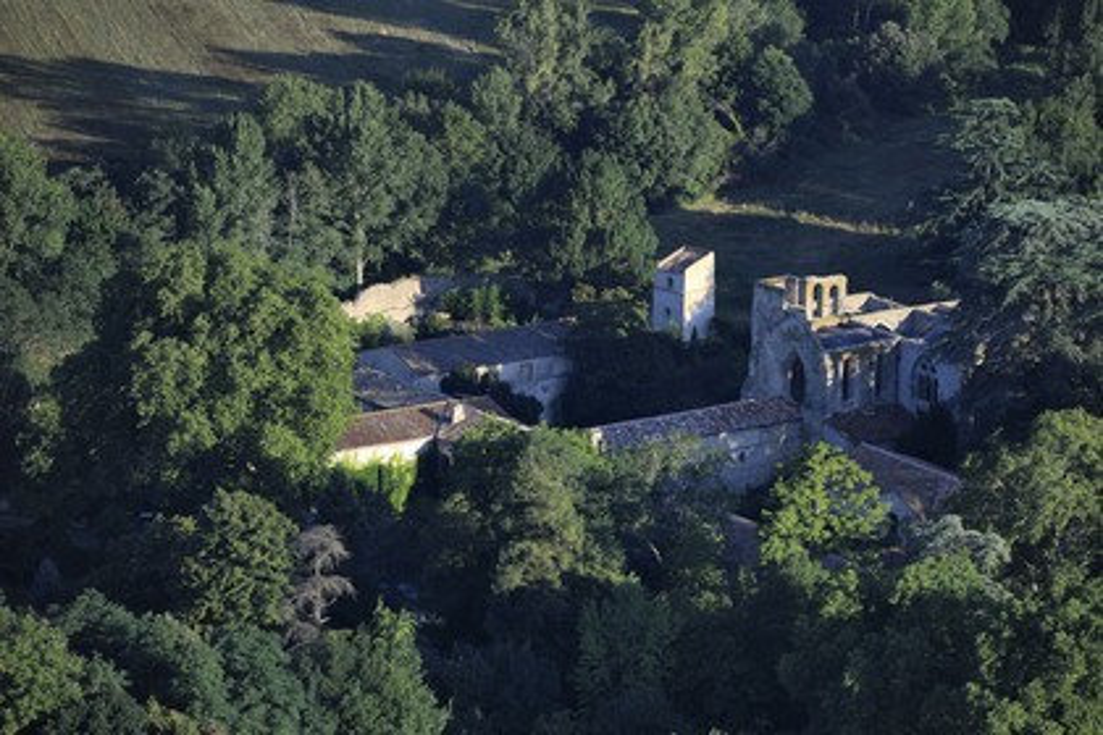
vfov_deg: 6.9
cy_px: 368
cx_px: 552
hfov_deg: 10.3
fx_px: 6127
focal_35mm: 200
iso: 400
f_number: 5
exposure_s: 1/800
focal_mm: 200
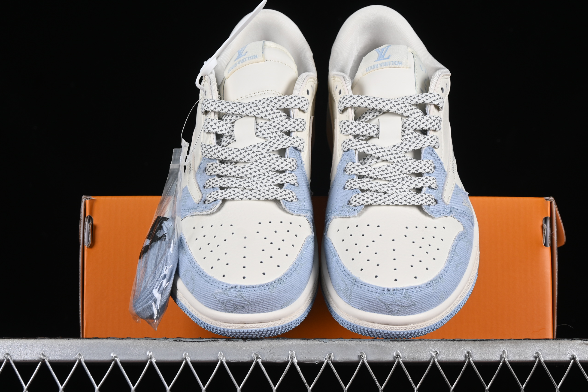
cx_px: 321
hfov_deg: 24.8
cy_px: 205
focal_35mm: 82
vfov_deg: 16.7
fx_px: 1339
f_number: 8
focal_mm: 50
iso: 160
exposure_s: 1/80
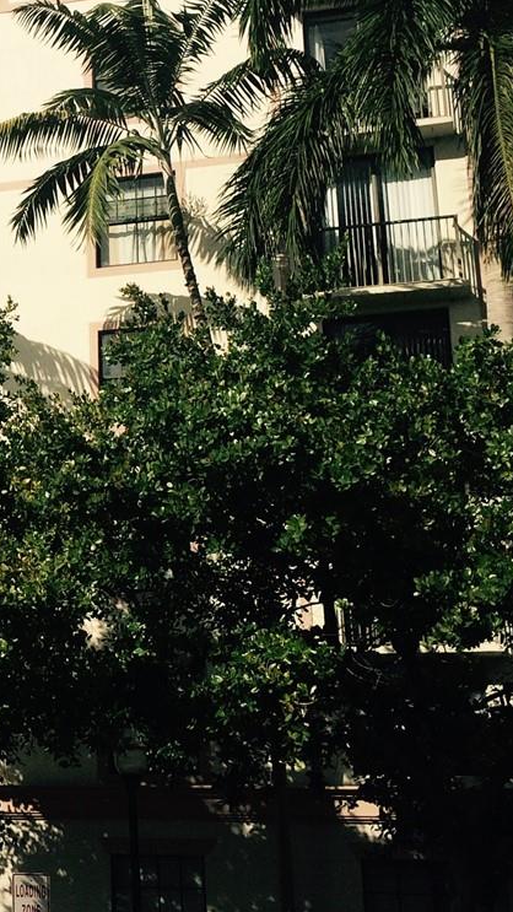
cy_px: 354
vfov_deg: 30.9
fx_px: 1644
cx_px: -146
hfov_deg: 16.8
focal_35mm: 68
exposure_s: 1/4566
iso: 32
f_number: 2.2
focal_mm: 4.15
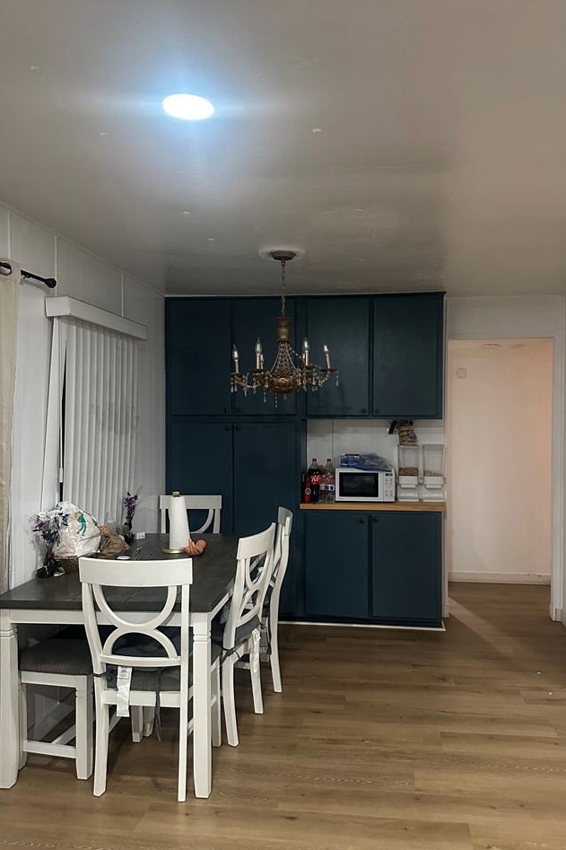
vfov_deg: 67.4
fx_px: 637
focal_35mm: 27
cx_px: 314
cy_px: 432
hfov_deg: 47.8
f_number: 1.78
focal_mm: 6.86
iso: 800
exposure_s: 1/40
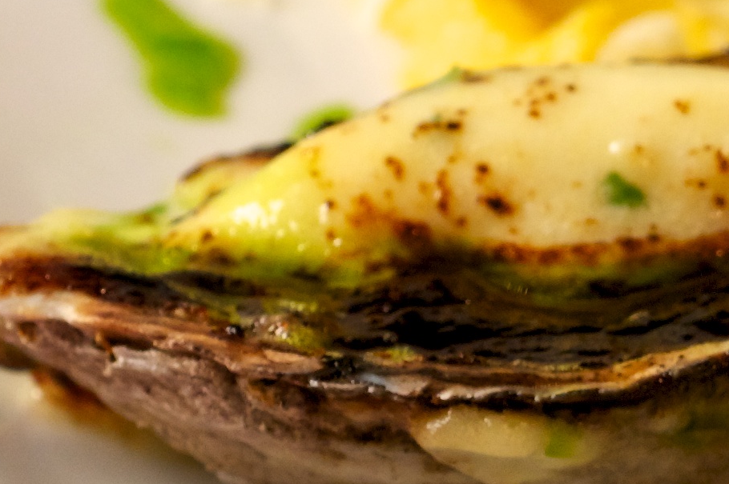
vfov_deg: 3.2
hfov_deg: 4.8
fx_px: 8578
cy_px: 488
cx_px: 1475
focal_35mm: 424
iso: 200
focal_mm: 60
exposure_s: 1/1.3
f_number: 13
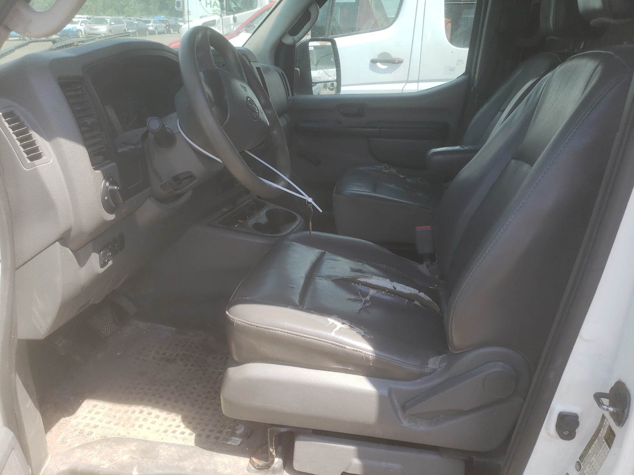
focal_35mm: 26
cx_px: 317
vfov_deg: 53.1
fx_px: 476
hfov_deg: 67.3
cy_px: 238
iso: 50
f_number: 1.5
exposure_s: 1/714
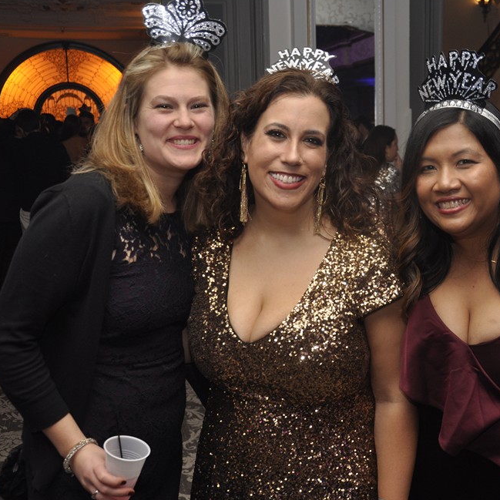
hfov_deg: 33.2
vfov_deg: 33.4
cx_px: 317
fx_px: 833
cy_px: 245
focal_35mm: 51
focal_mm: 26
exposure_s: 1/60
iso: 400
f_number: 5
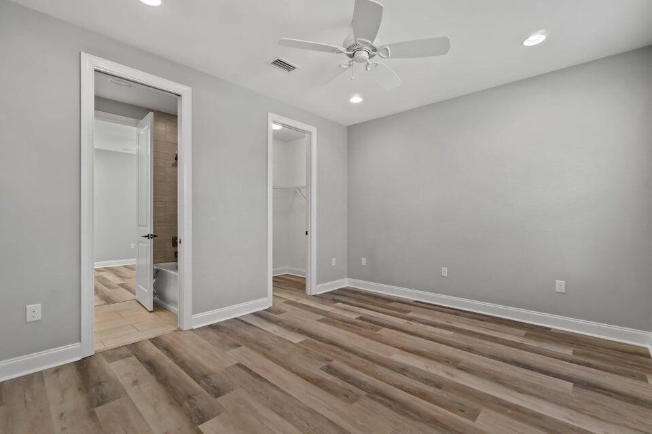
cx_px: 326
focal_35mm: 15
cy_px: 217
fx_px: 272
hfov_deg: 100.4
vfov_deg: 77.3
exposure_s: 1/2.5
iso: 400
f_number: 9
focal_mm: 10
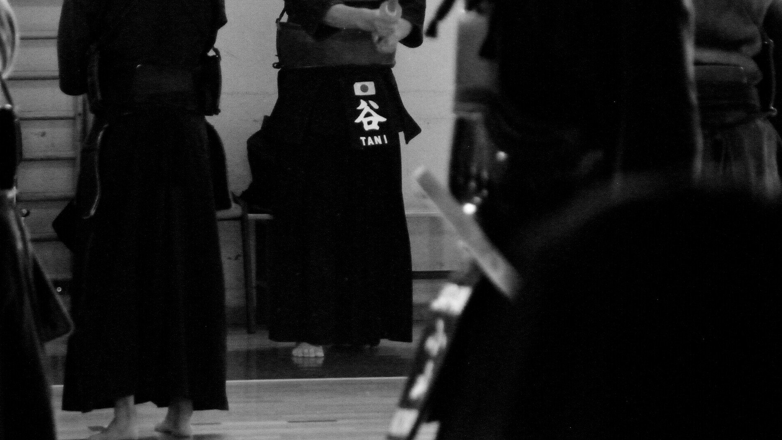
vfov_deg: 5.1
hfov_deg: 9.1
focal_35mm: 238
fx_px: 4936
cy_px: 69
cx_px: 355
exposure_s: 1/250
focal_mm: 100
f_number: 5.6
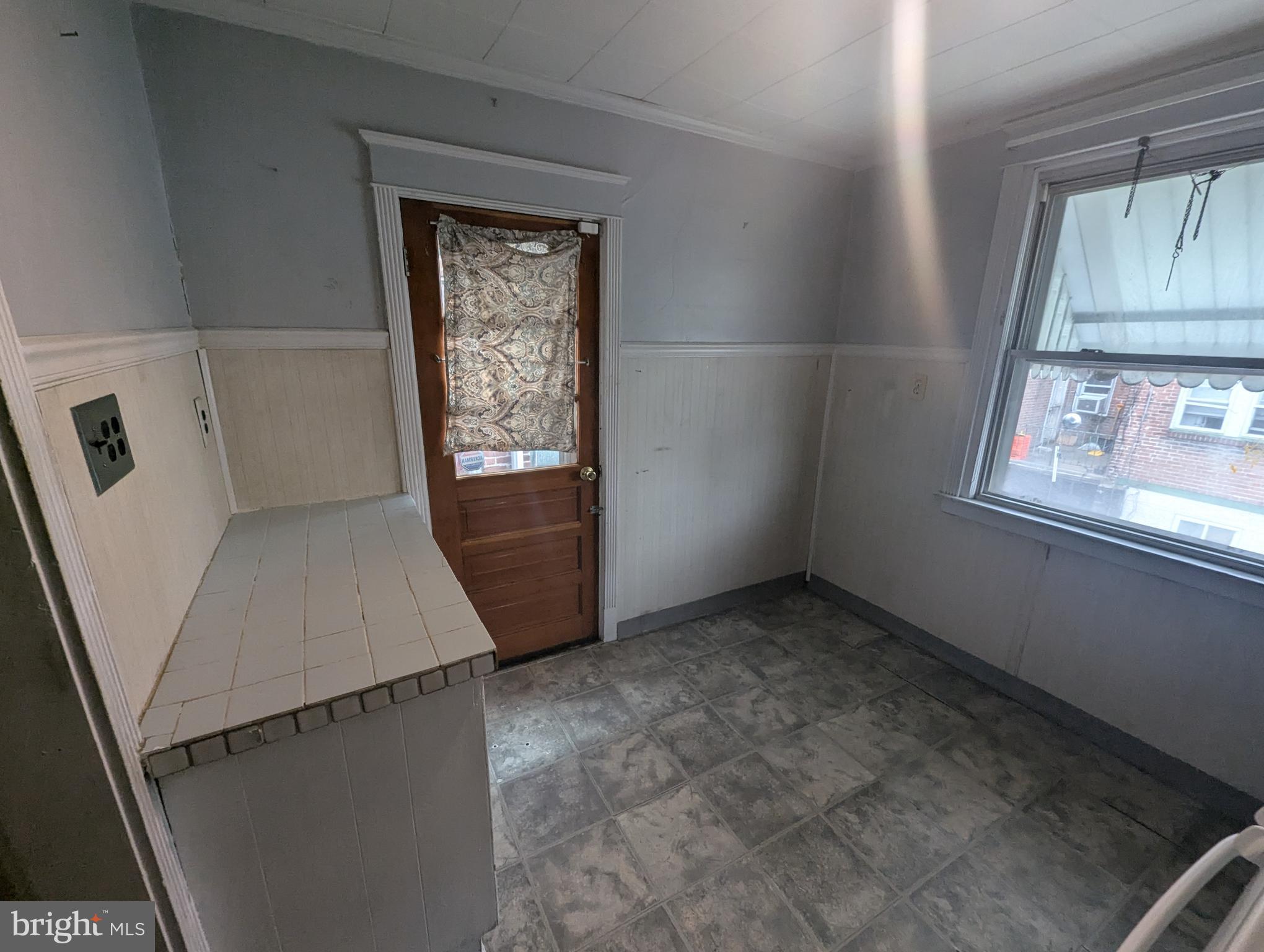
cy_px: 476
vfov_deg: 90.1
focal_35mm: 13
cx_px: 632
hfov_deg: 106.1
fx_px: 475
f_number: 2.2
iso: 91
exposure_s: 1/60
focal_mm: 1.95
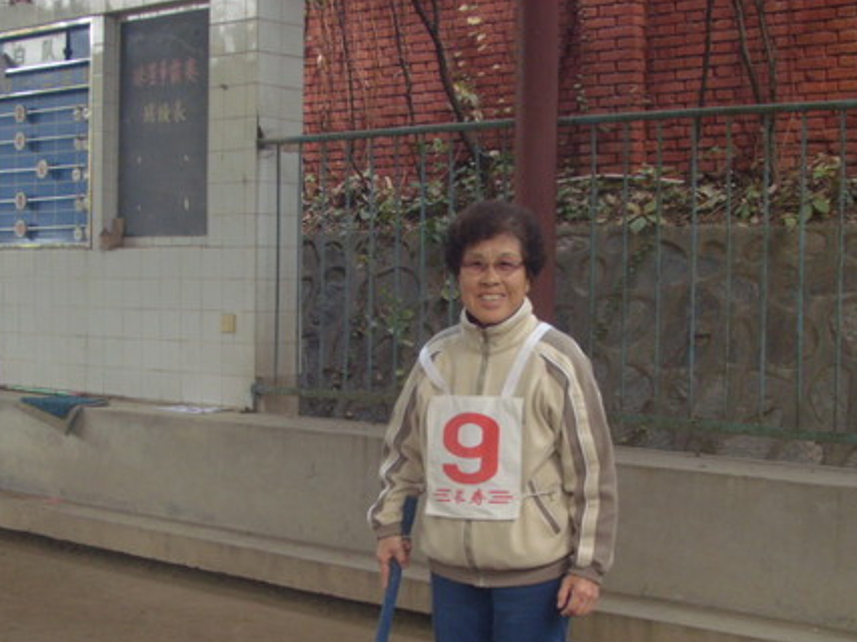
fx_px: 1460
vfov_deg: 24.7
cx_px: 393
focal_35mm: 59
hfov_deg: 32.7
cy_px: 408
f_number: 3.5
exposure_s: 1/60
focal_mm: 6
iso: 100
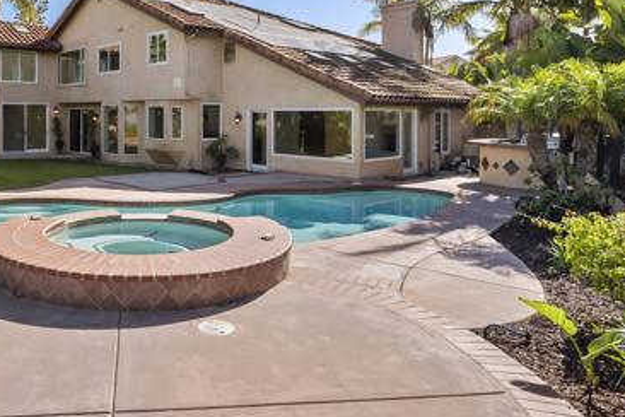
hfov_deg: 61.3
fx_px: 486
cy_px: 100
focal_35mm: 28
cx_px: 145
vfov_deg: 44.7
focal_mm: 16
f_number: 8
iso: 500
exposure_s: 1/1250
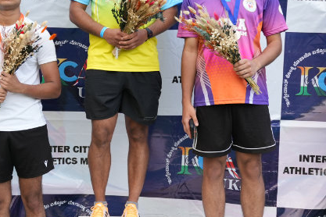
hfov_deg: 25.9
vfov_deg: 17.6
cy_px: 111
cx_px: 106
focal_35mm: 78
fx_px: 704
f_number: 2.8
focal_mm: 31.7
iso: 250
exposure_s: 1/400
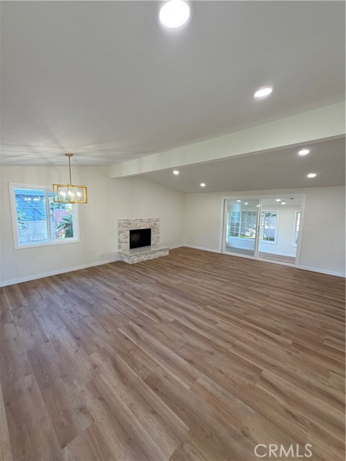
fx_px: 187
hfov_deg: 85.7
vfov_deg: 102.1
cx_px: 173
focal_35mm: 14
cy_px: 230
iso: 160
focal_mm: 2.22
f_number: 2.2
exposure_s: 1/120
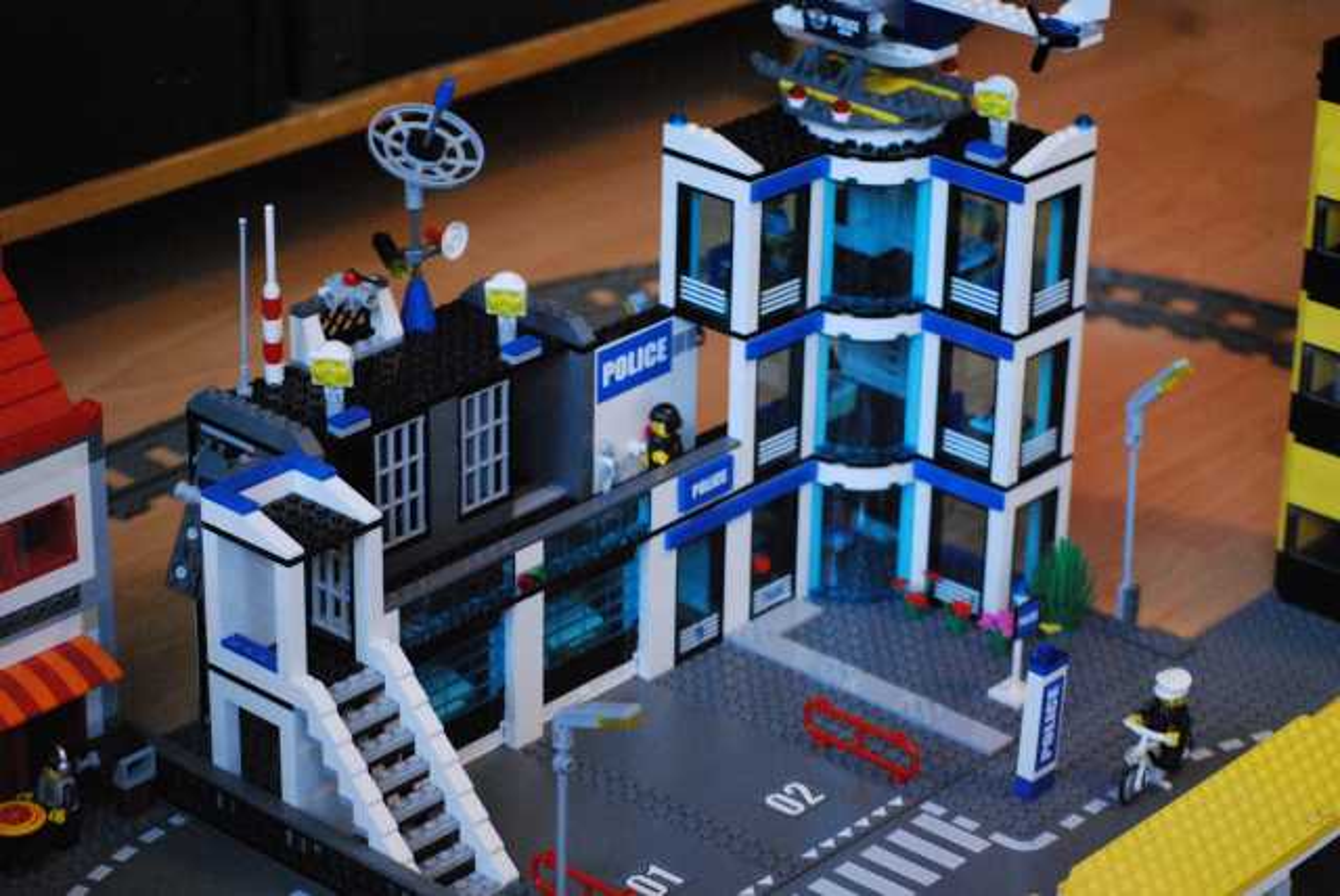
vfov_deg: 16.6
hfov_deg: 24.6
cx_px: 670
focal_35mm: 82
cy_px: 448
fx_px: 3074
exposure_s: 1/50
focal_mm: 55
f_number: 4
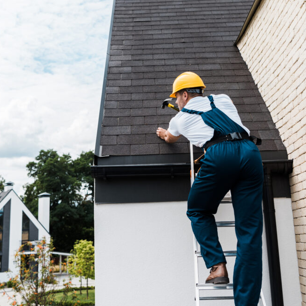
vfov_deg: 37.4
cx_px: 149
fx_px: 450
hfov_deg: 37.5
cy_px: 123
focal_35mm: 45
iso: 100
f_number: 3.5
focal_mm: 34
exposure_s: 1/1250
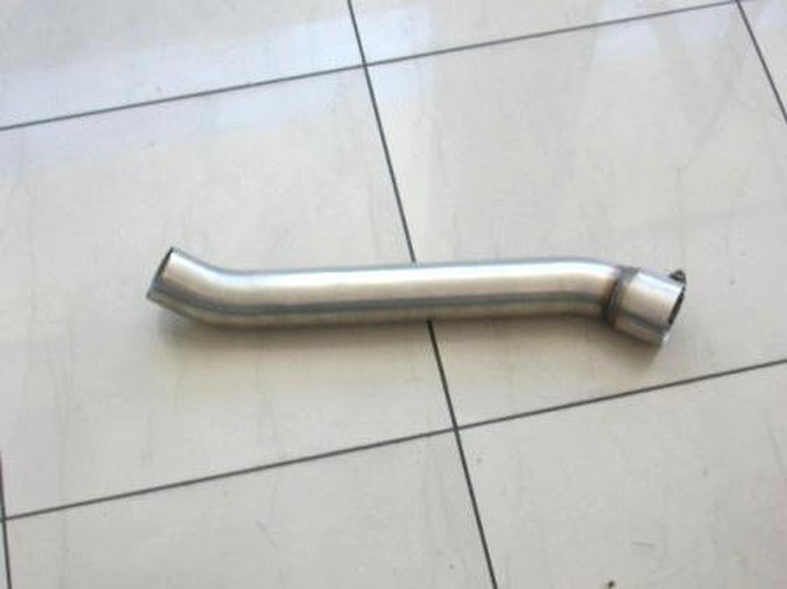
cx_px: 394
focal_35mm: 58
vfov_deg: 25.2
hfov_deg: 33.3
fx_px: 1317
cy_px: 294
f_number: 3.5
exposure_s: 1/59.3
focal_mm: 9.6
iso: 50
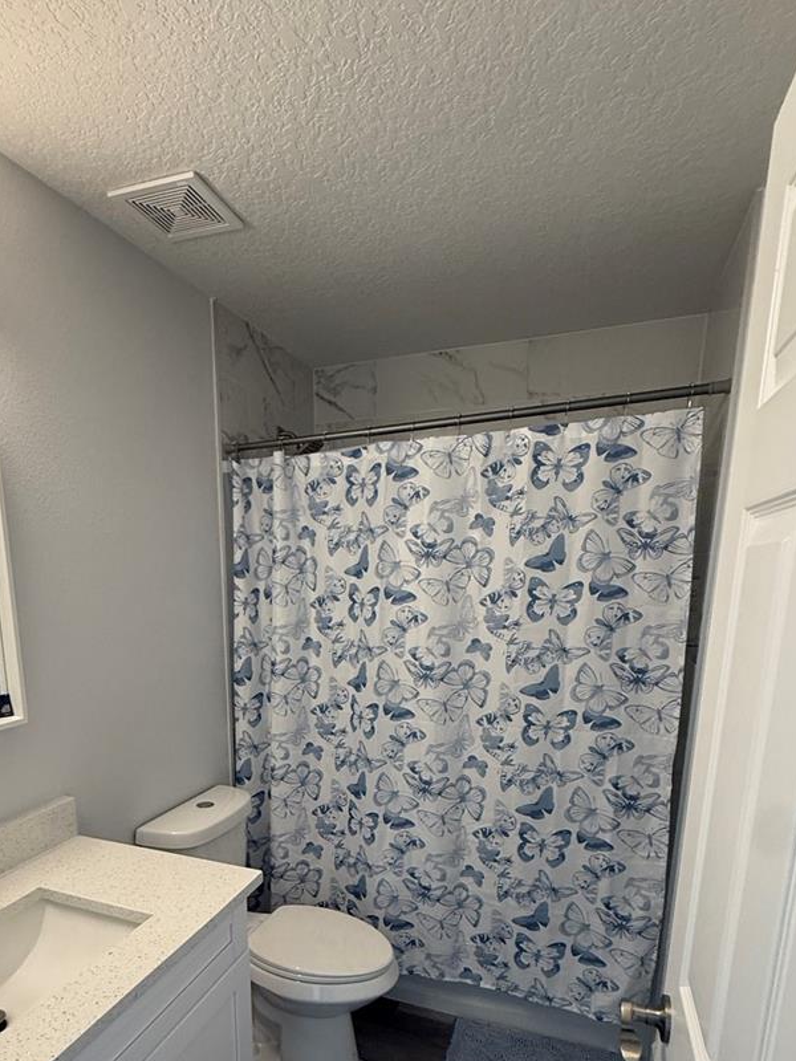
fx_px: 644
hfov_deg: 62.9
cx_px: 317
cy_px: 721
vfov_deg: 76.1
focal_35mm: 21
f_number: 2.2
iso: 250
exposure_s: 1/120
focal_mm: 2.22
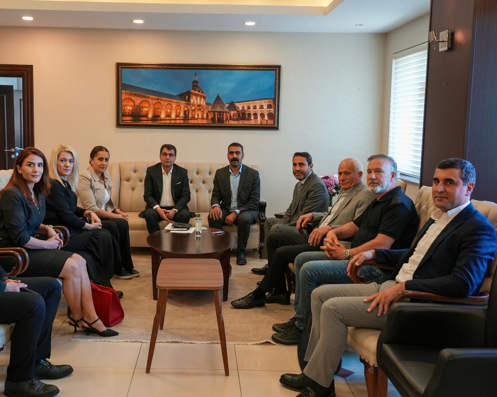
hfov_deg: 48.7
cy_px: 194
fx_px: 544
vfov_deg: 40.1
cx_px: 195
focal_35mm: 37
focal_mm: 32
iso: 1000
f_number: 4
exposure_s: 1/100
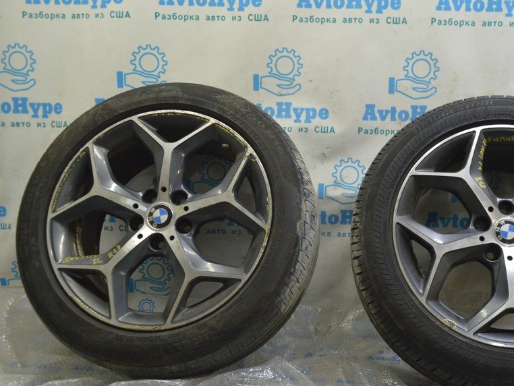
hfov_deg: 45.6
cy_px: 210
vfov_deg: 35.4
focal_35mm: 41
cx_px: 332
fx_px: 604
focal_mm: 21
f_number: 5.6
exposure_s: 1/20
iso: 400
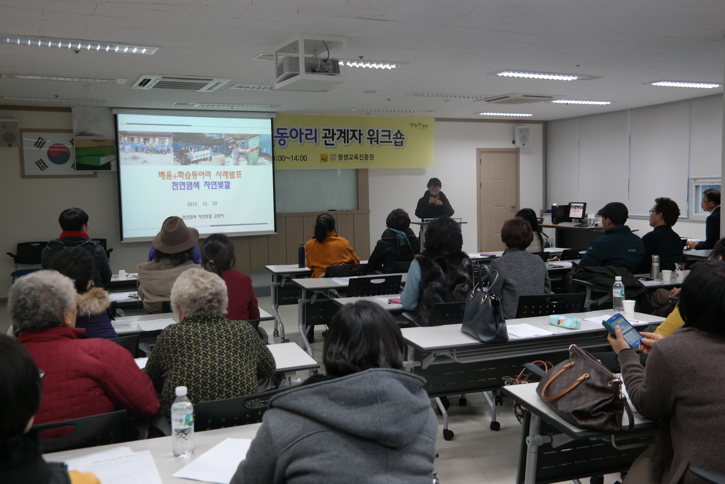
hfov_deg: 57.2
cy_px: 242
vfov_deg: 40.0
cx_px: 362
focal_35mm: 33
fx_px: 665
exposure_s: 1/40
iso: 400
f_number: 4
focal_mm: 22
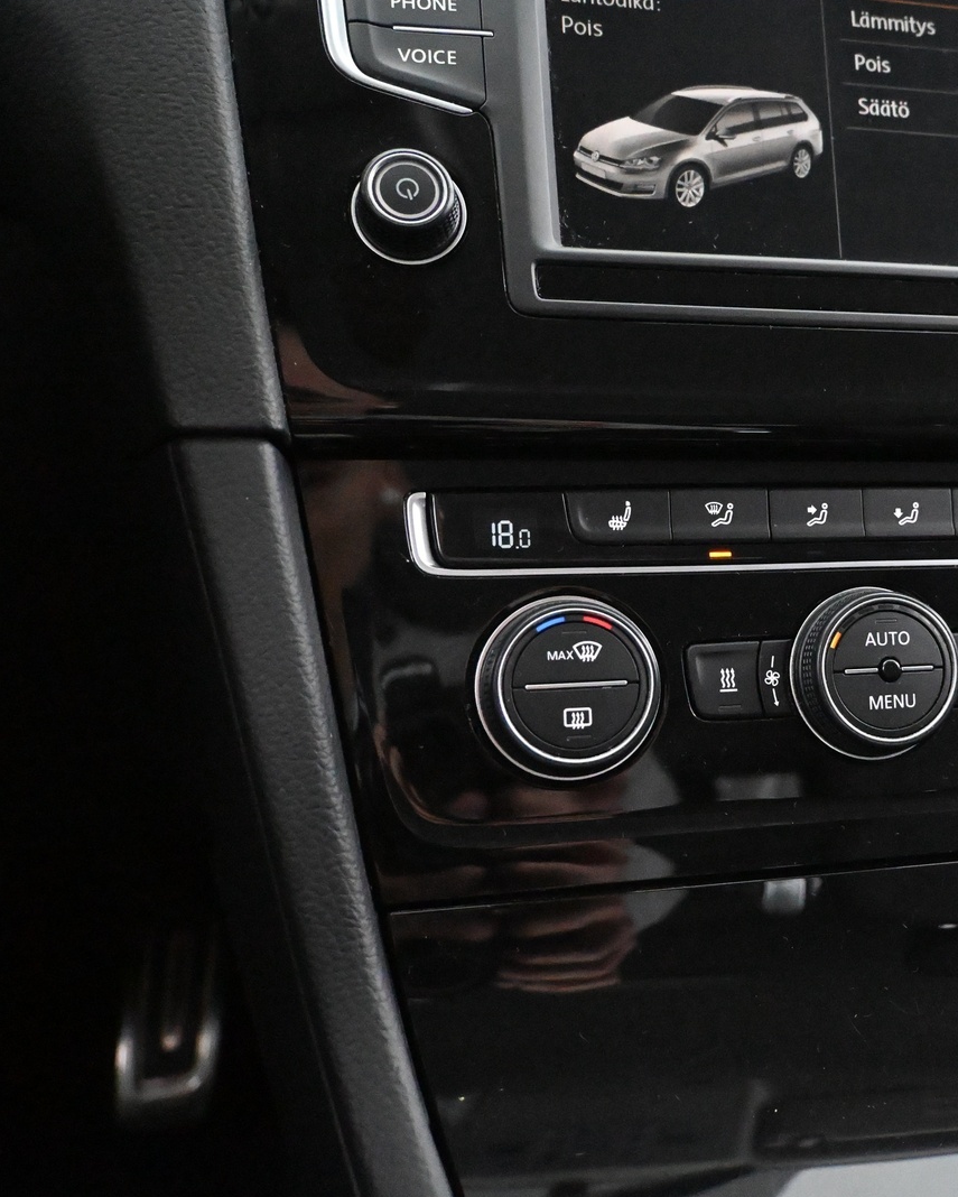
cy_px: 604
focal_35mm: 37
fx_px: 1323
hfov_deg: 38.0
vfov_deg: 48.7
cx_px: 799
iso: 12800
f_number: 3.5
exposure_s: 1/50
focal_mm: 17.5
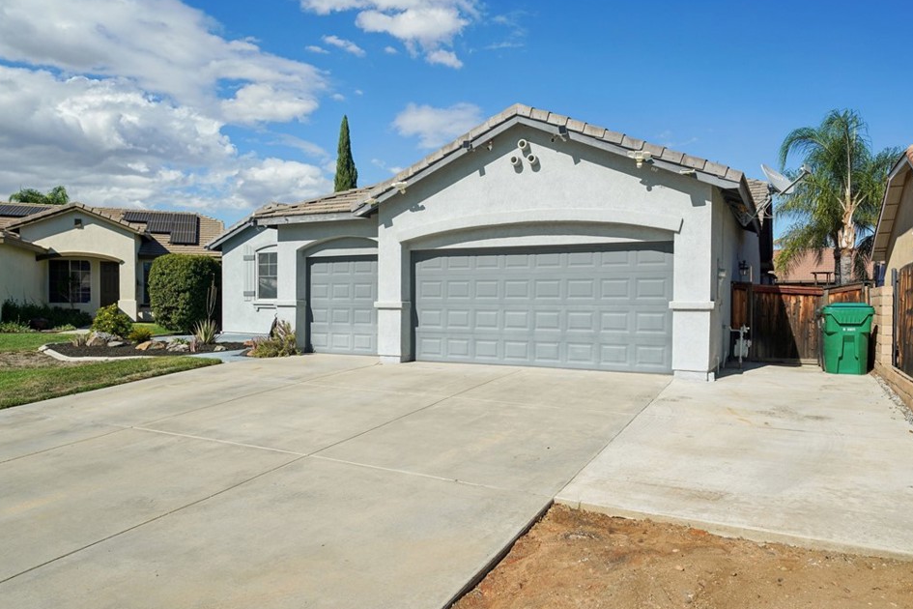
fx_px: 659
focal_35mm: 26
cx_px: 464
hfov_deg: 69.4
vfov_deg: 49.5
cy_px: 311
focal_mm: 24
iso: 100
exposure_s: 1/400
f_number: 8
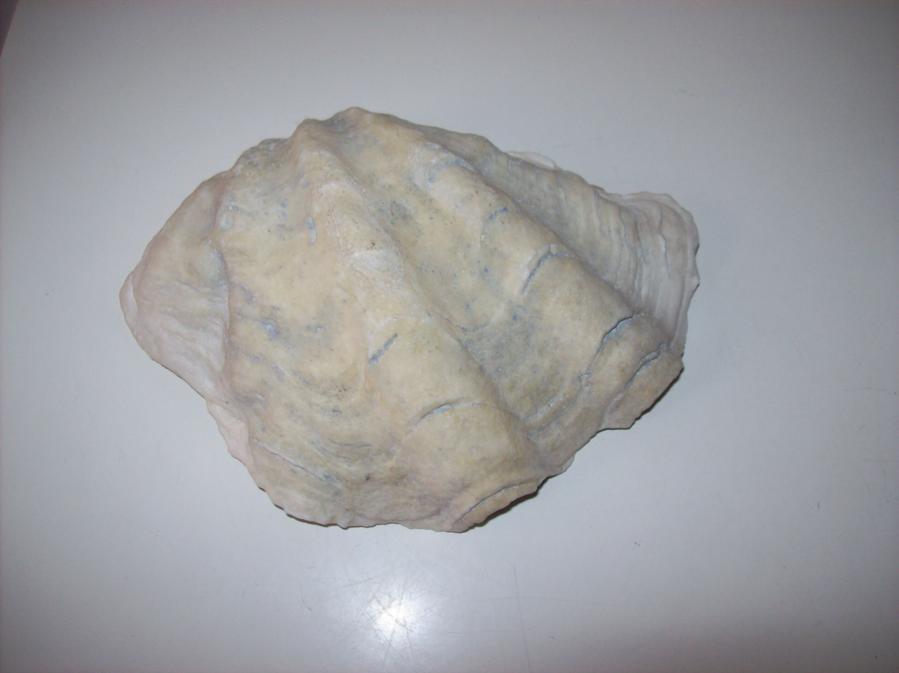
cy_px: 336
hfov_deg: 51.4
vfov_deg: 39.6
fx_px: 935
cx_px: 450
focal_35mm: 36
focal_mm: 6
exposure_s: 1/64
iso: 80
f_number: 2.7
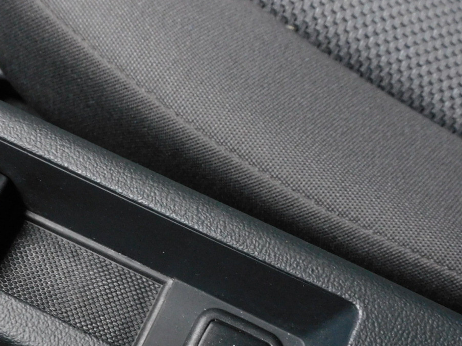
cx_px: 99
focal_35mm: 53
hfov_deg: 35.1
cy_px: 283
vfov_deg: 26.9
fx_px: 707
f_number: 3.5
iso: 400
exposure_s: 1/13
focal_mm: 5.4
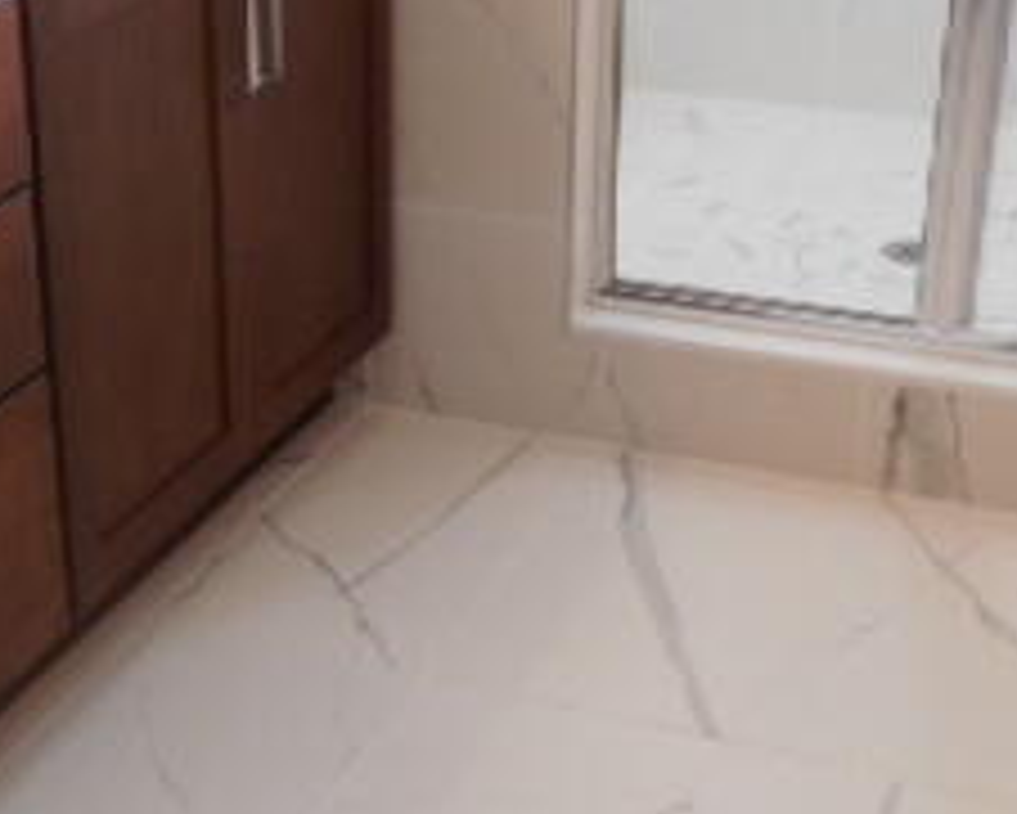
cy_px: 423
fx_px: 2078
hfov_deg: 27.3
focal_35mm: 69
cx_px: 333
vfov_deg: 22.2
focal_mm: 4.5
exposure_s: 1/30
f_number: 3.7
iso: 160
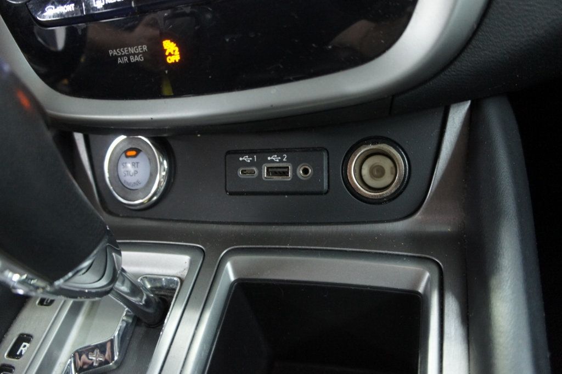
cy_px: 187
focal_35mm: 27
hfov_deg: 67.4
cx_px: 281
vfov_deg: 47.9
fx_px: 421
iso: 1600
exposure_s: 1/20
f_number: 3.5
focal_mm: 18
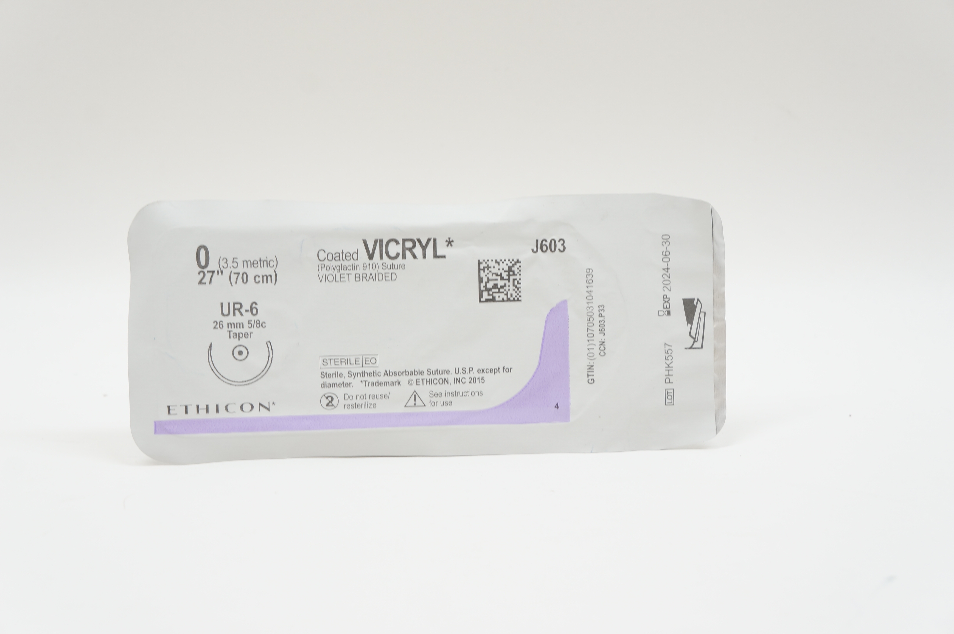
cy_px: 317
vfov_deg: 26.4
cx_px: 477
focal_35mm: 51
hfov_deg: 38.9
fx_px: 1350
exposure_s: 1/40
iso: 400
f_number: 7.1
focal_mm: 34
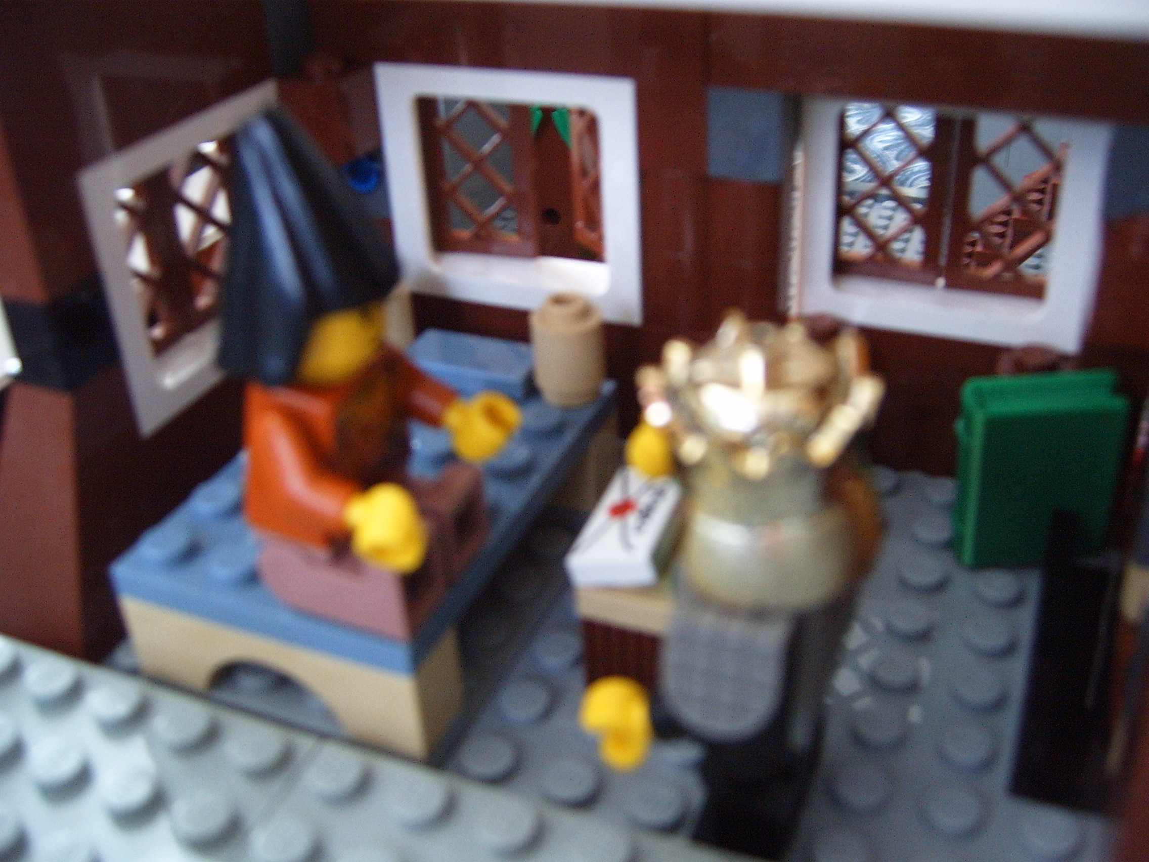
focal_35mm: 37
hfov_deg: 50.1
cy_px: 431
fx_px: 1228
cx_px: 574
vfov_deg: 38.7
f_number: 2.9
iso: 141
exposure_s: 1/4
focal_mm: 6.2
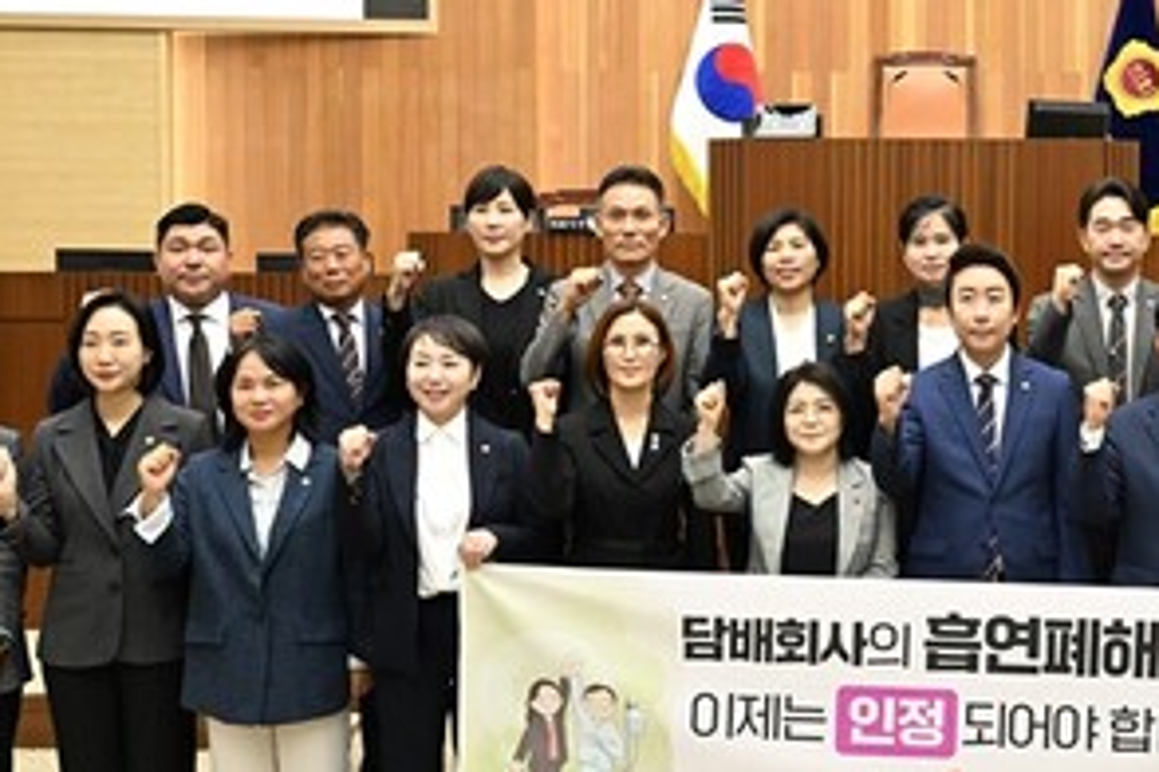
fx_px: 1739
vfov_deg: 25.0
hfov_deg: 35.7
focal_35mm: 54
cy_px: 315
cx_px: 926
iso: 4000
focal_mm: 26.5
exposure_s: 1/320
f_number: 5
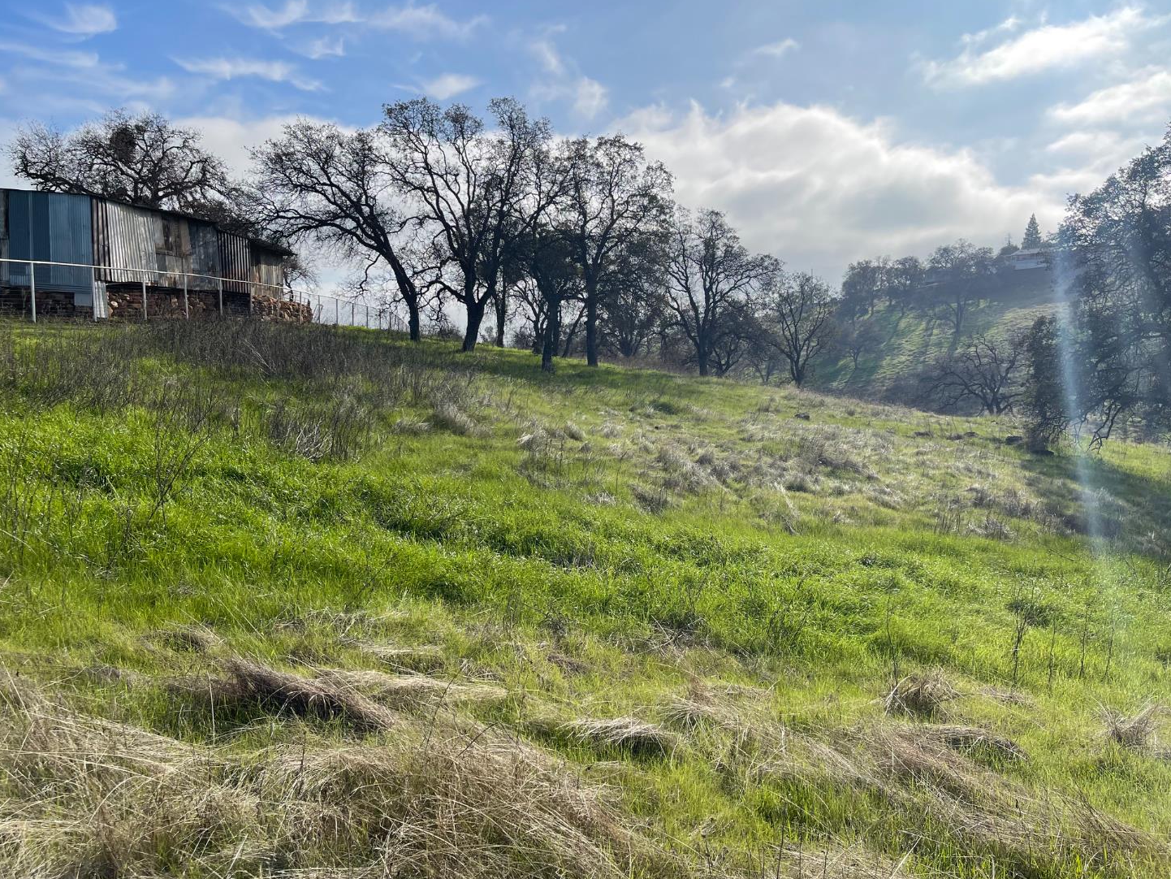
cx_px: 568
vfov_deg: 53.1
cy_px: 453
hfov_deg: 67.3
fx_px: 880
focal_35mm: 26
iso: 32
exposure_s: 1/5376
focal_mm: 5.1
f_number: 1.6
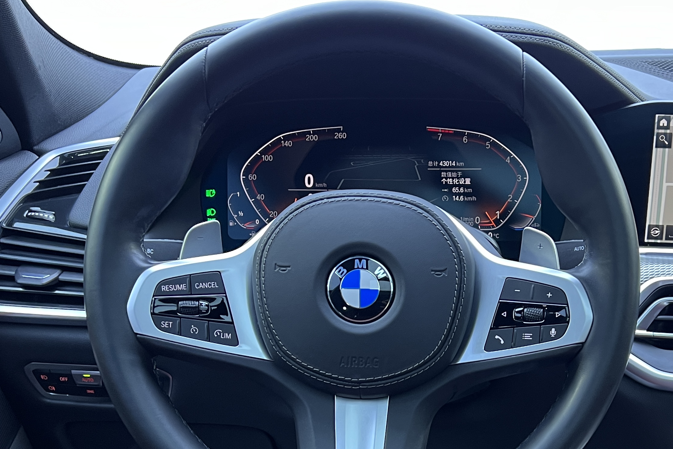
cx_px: 433
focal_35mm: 49
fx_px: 916
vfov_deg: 26.7
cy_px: 393
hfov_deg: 40.0
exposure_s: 1/51
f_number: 1.5
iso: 125
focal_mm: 5.7
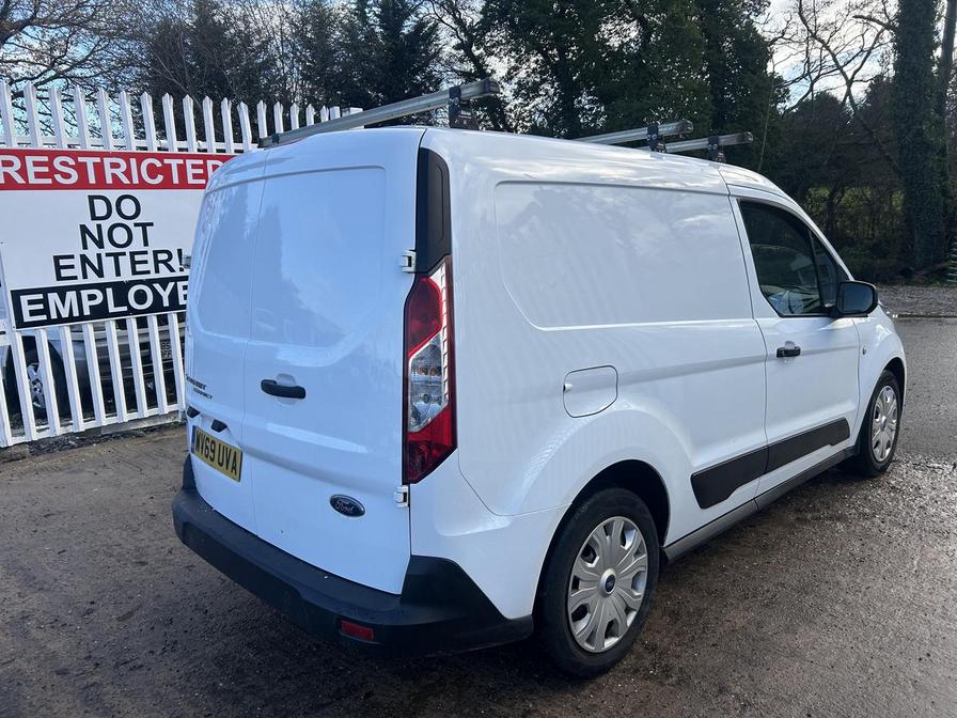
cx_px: 478
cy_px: 359
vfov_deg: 53.1
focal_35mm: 26
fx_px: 719
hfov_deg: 67.3
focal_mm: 5.7
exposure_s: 1/1468
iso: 50
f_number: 1.5
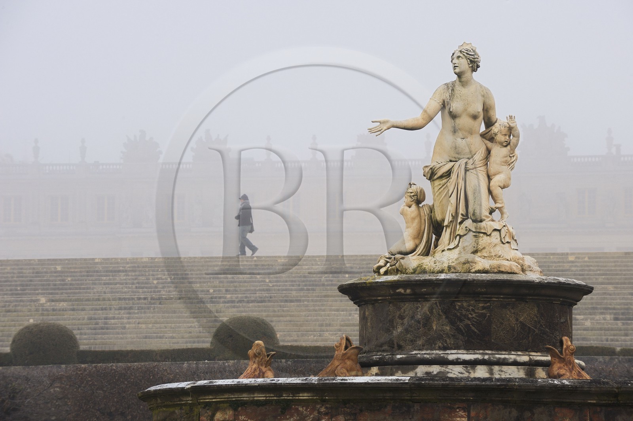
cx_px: 316
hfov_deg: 11.8
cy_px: 210
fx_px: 3074
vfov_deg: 7.8
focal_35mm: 175
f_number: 9
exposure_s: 1/160
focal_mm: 175
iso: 400
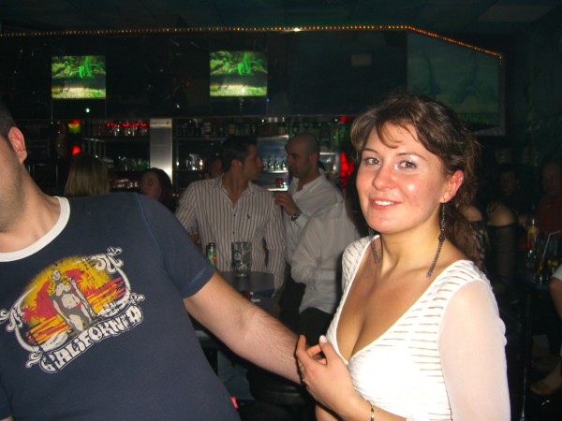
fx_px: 617
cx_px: 281
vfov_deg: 37.7
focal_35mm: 38
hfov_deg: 49.0
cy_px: 210
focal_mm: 7.9
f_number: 2.8
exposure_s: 1/60
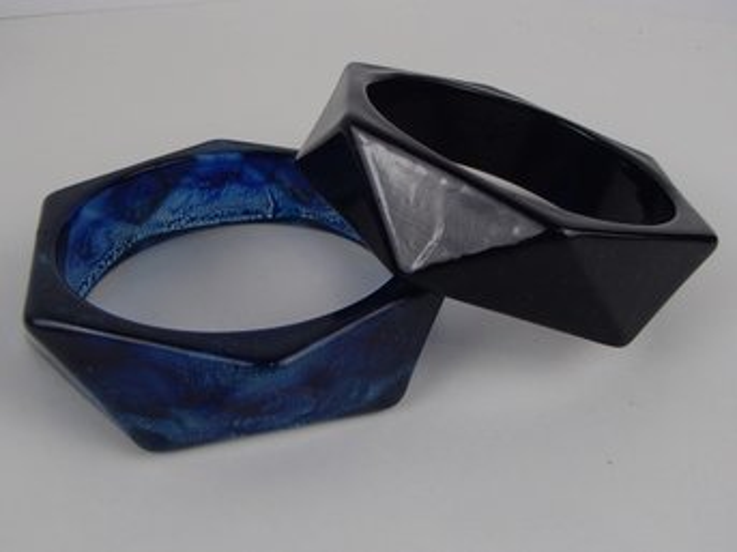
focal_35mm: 37
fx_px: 787
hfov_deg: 50.2
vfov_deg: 38.6
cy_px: 276
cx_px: 368
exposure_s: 1/160
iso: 250
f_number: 4.7
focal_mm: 6.64
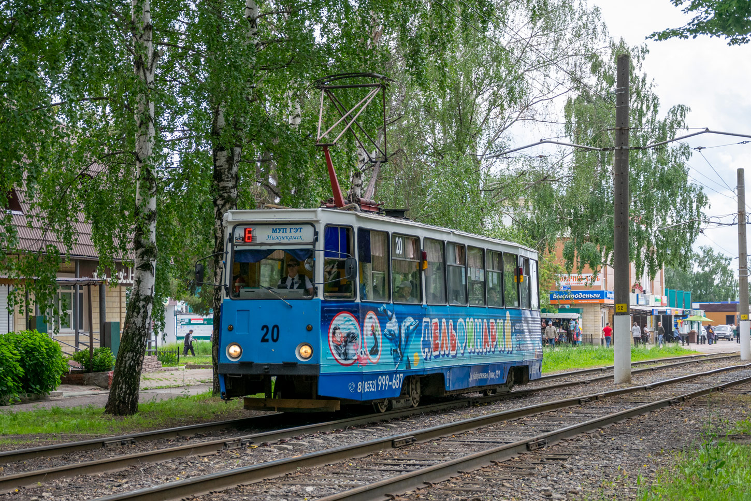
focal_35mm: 72
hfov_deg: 28.1
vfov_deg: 18.9
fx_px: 1502
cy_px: 250
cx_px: 376
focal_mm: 48
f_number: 4.8
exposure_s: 1/500
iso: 200
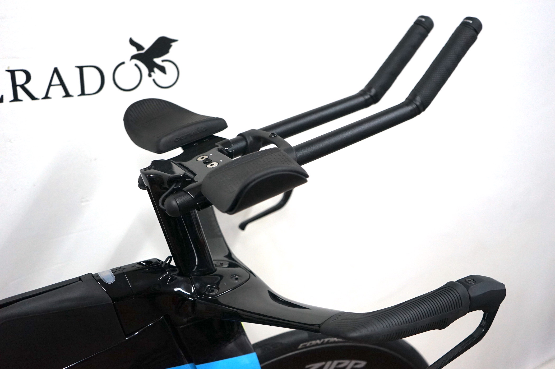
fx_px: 539
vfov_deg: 37.8
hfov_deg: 54.5
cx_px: 278
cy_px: 184
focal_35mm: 35
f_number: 4.5
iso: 1600
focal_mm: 35
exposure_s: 1/160
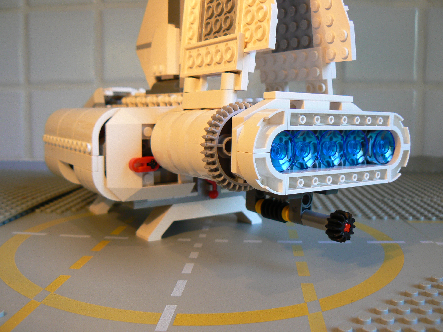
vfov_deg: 39.7
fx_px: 461
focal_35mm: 36
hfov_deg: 51.4
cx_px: 222
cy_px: 166
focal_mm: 6
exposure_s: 1/50
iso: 100
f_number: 3.2
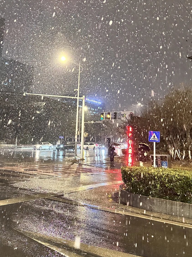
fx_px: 229
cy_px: 107
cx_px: 71
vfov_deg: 58.0
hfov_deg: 45.0
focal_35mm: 31
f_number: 1.78
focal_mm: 6.86
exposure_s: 1/40
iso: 1000
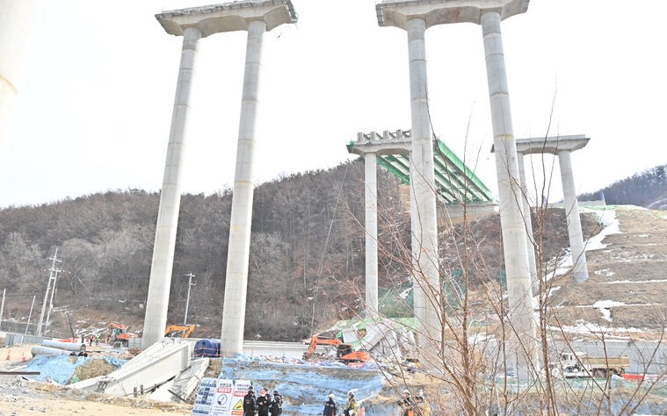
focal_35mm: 29
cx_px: 304
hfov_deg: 64.5
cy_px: 158
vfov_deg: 42.8
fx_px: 527
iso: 100
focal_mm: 24
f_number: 5
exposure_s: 1/320
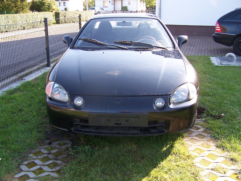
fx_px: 265
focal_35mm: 38
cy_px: 90
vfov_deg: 37.7
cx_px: 120
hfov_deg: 49.0
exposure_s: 1/160
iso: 80
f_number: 2.8
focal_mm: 6.3
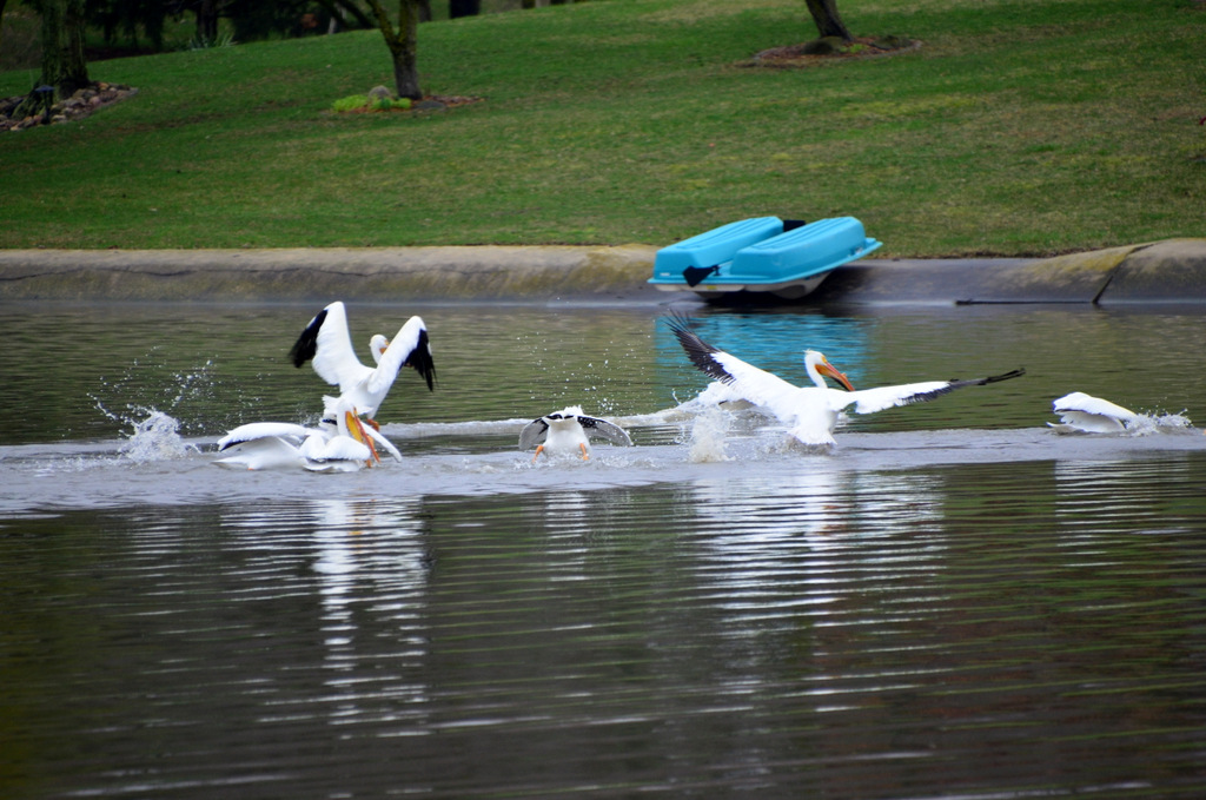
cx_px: 603
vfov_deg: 2.3
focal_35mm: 600
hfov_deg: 3.4
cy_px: 400
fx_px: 20065
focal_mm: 400
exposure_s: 1/320
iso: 500
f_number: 6.3
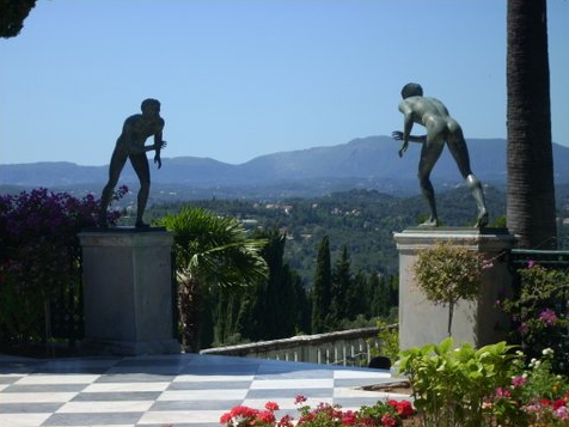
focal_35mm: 114
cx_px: 284
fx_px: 1874
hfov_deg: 17.3
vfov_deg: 13.0
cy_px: 213
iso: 64
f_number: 10.4
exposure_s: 1/125
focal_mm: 18.6
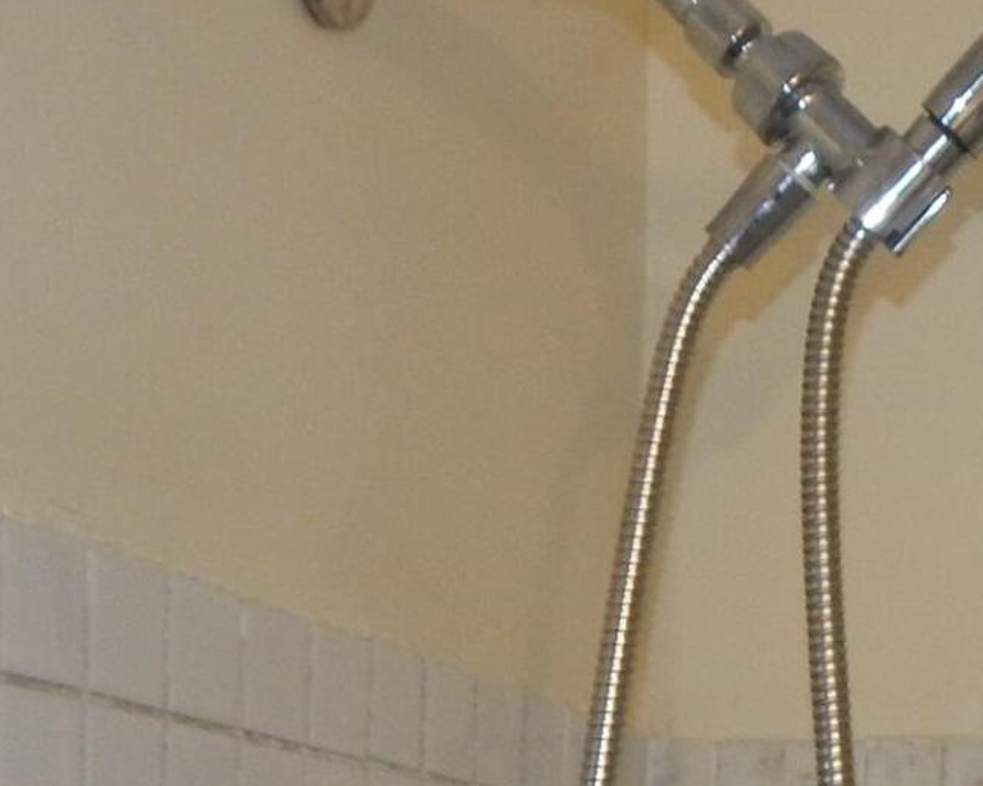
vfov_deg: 15.2
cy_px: 1033
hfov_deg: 18.9
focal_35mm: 96
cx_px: 1175
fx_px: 2793
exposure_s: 1/30
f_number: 3
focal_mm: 4
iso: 200
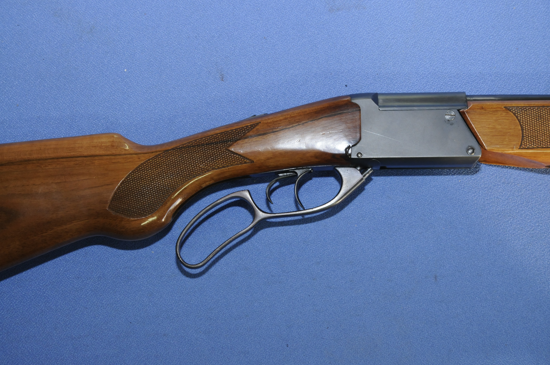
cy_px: 185
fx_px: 1160
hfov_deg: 26.7
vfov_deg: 17.9
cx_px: 273
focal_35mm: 76
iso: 1000
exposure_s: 1/60
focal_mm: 50
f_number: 7.1
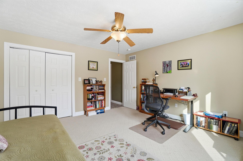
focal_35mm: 15
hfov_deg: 100.4
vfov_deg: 77.2
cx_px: 122
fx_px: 101
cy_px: 80
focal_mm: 10
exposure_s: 1/640
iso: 100
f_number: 4
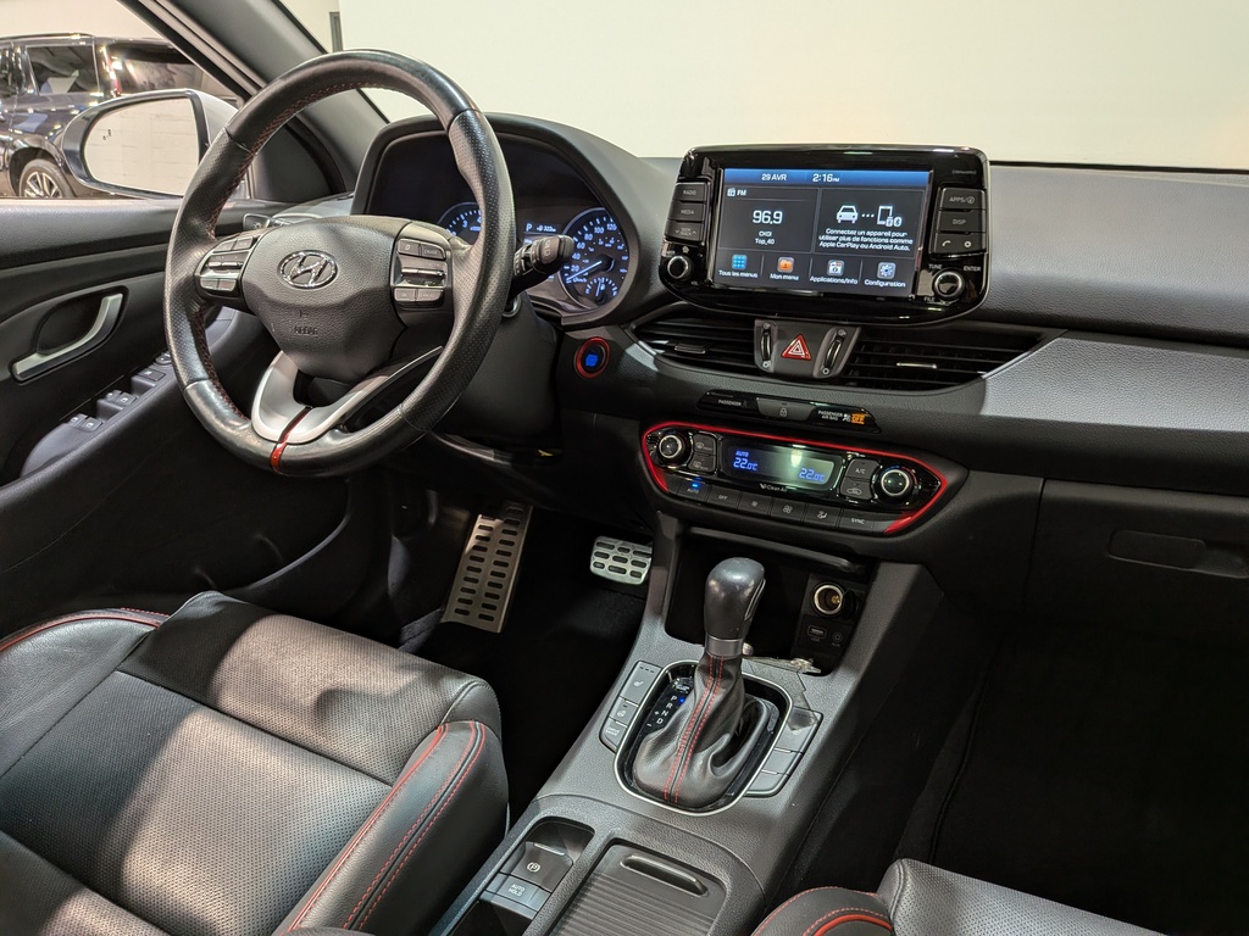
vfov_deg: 56.8
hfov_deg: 71.6
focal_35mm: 24
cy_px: 468
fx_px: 866
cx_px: 624
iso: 40
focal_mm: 4.53
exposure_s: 1/24
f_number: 1.7
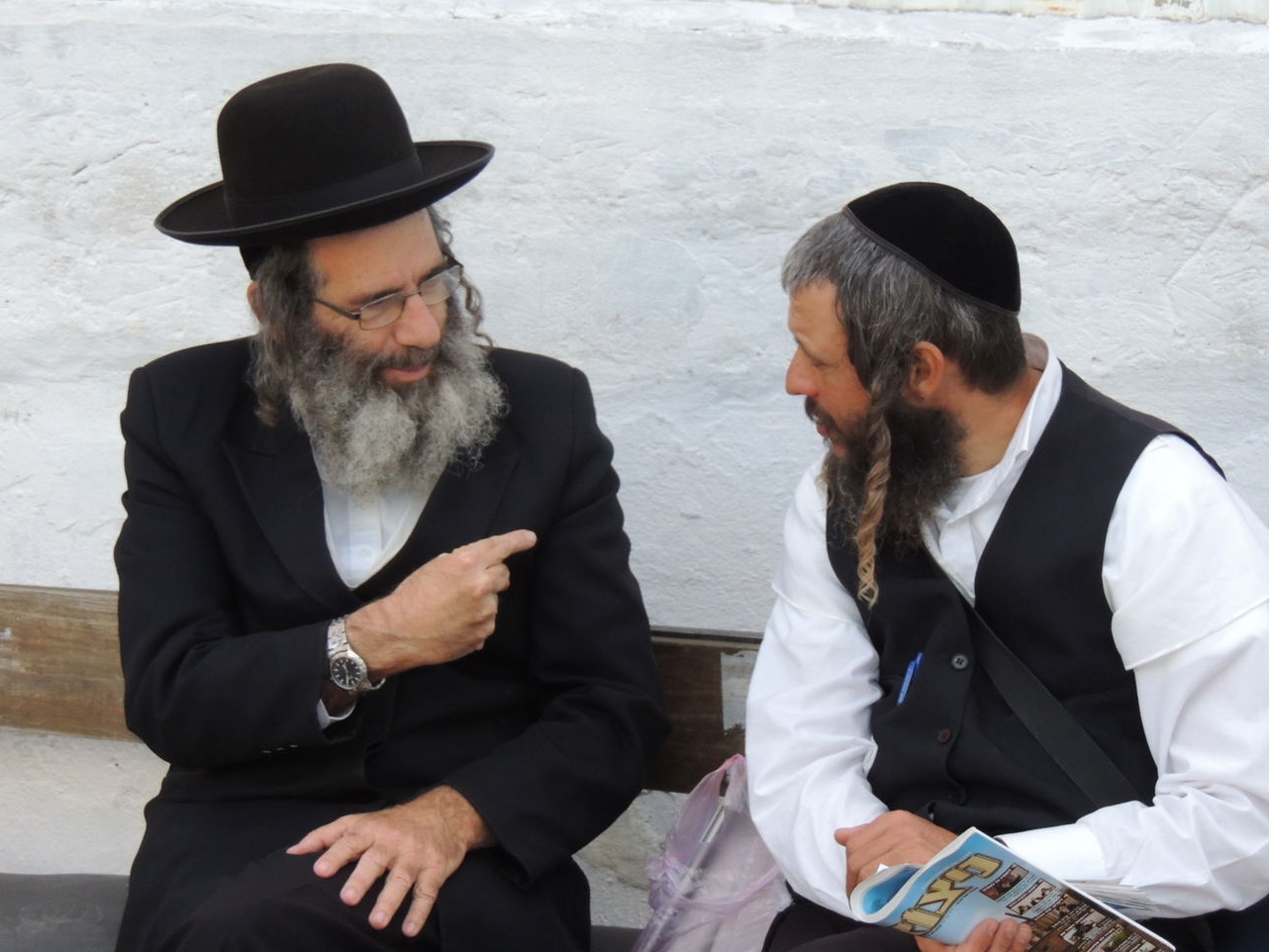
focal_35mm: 131
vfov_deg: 11.3
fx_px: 4803
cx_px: 675
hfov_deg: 15.0
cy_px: 467
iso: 400
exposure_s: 1/320
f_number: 4.2
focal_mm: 21.4
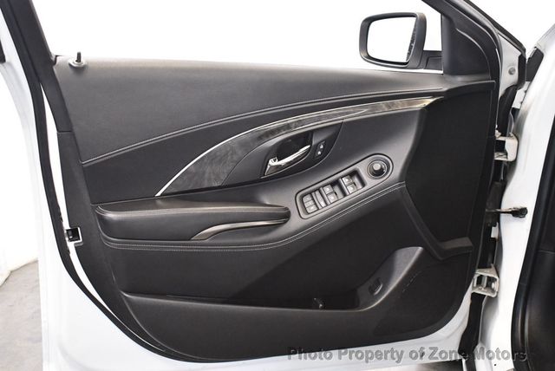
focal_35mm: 46
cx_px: 278
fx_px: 710
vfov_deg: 29.3
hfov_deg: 42.7
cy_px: 186
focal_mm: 23
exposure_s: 1/100
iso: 3200
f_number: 3.8
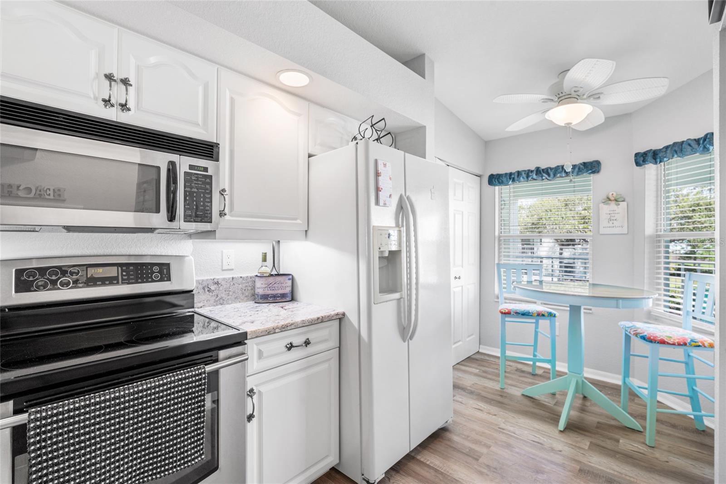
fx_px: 323
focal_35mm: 16
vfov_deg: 73.7
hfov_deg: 96.7
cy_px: 242
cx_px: 363
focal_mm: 16
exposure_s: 1/1.25
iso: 100
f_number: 9
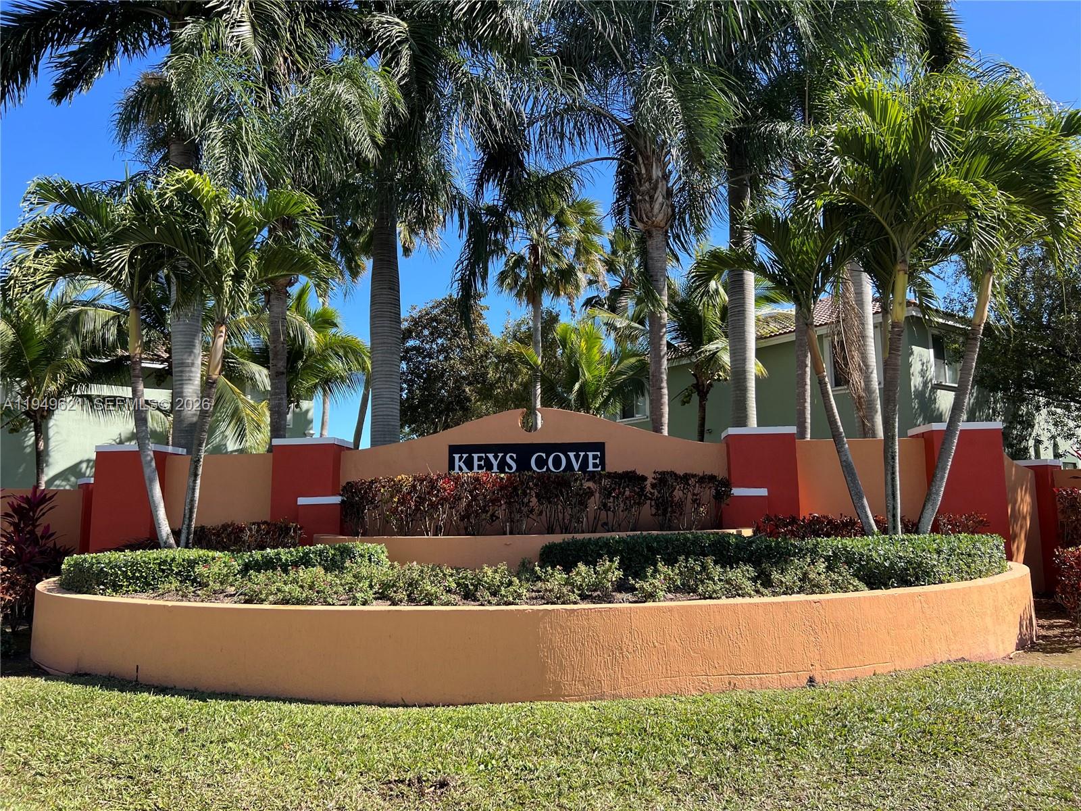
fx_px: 812
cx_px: 540
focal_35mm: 26
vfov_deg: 53.1
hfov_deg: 67.3
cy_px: 406
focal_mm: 5.7
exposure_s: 1/1751
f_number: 1.5
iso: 50
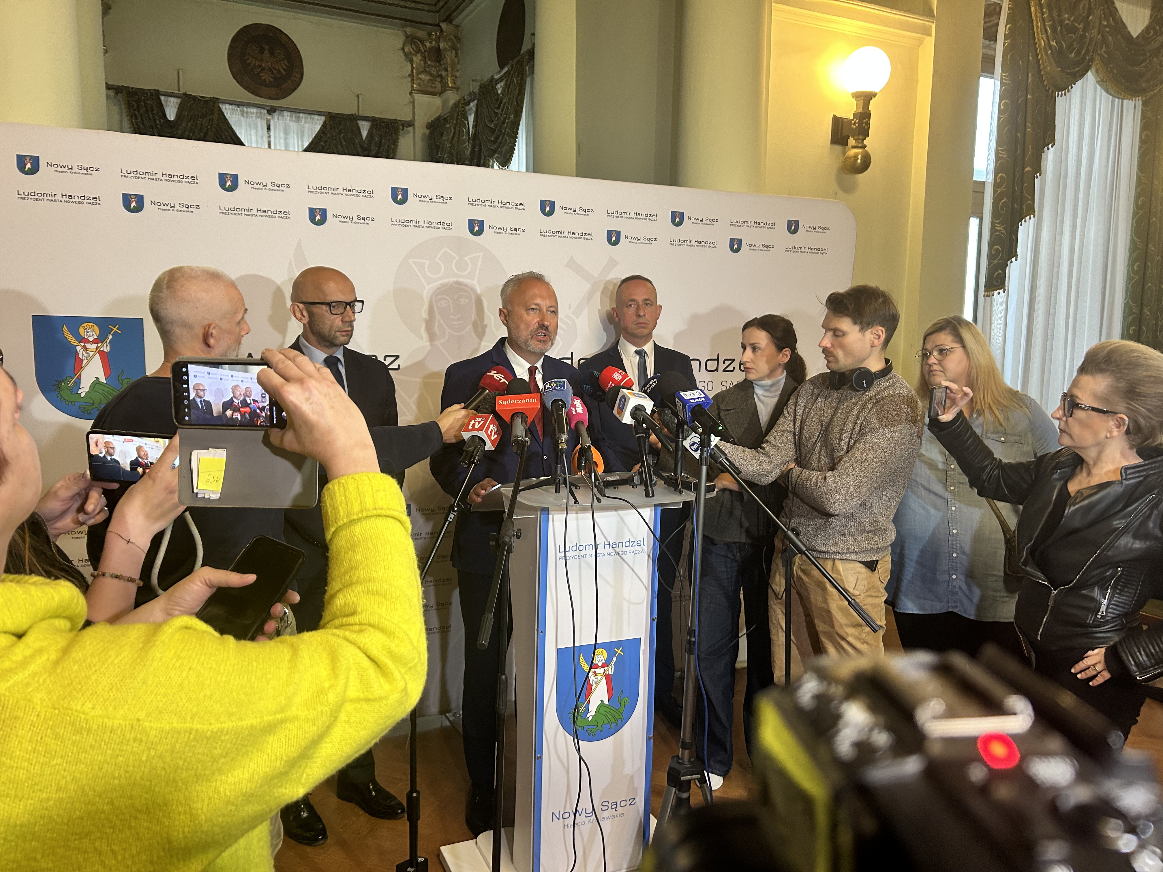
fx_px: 874
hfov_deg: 67.3
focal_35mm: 26
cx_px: 582
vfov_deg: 53.1
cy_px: 436
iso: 160
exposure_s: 1/50
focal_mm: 5.7
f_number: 1.5
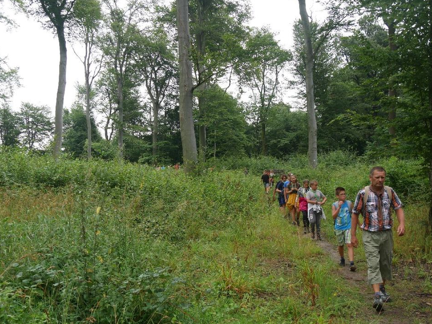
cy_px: 180
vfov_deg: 33.6
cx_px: 206
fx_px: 537
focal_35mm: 43
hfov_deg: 43.8
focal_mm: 19
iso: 200
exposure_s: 1/100
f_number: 6.3
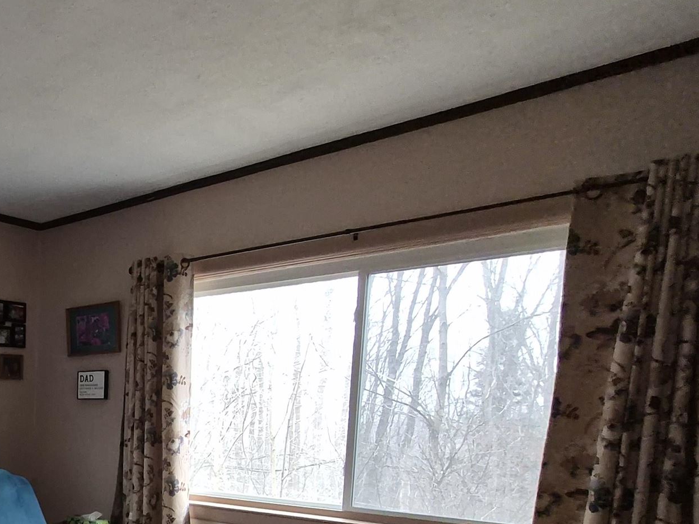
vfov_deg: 41.1
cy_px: 461
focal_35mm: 32
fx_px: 646
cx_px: -133
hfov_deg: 40.5
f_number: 2.2
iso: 160
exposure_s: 1/60
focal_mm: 1.7
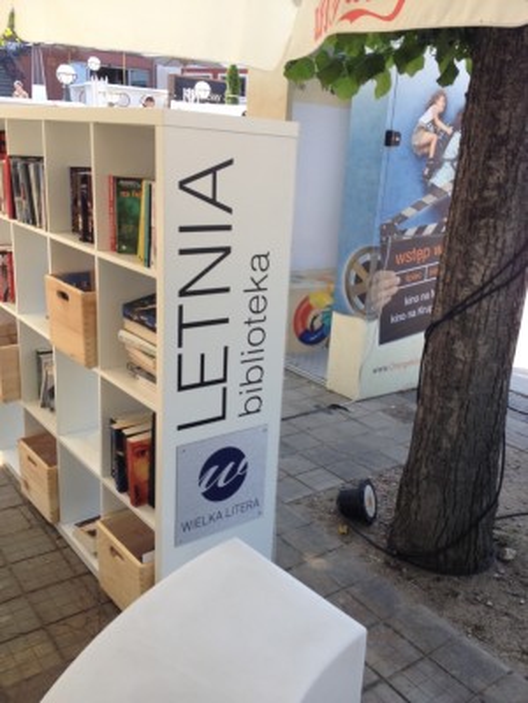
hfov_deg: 40.7
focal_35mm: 35
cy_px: 352
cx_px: 264
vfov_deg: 52.6
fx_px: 712
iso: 50
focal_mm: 4.28
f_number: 2.4
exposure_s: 1/260
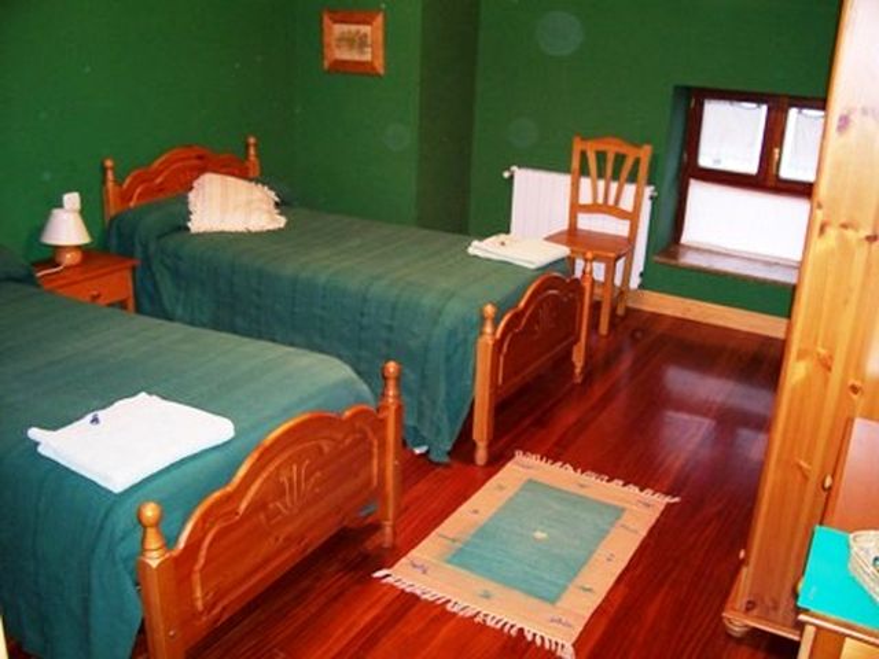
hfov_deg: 54.0
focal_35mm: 34
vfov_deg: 41.8
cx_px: 440
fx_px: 863
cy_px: 330
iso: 140
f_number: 2.7
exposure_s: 1/3.5
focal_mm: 5.6
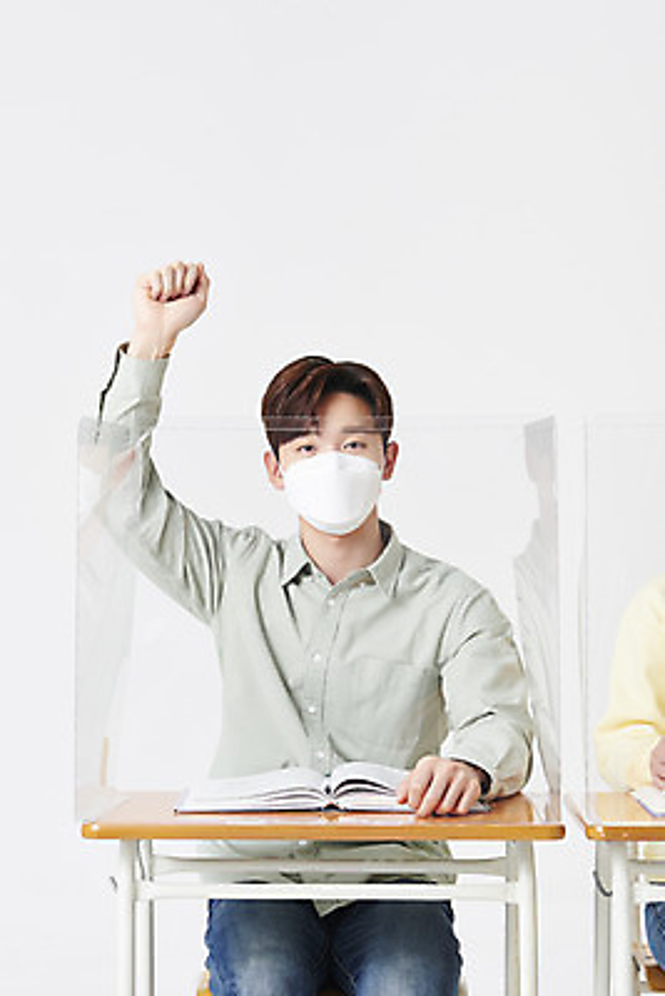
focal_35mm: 70
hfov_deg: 19.5
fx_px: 1938
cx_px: 332
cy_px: 498
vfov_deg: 28.8
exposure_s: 1/125
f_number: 13
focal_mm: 70
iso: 100
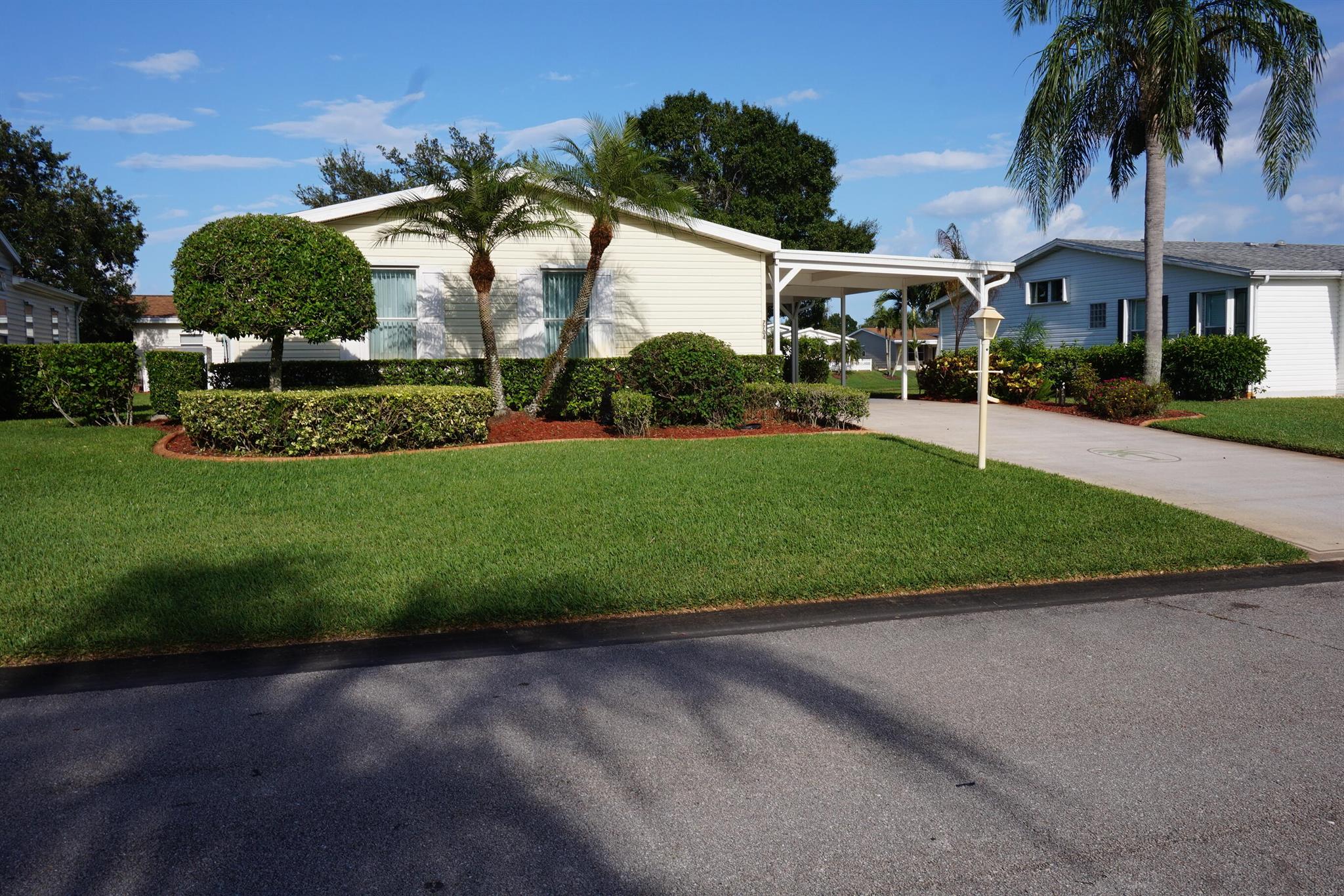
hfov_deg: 61.9
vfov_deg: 43.6
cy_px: 448
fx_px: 1120
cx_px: 672
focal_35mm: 30
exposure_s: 1/100
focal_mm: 20
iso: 100
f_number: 14
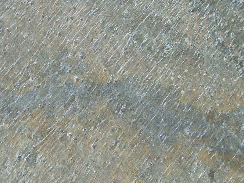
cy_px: 92
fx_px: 268
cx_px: 122
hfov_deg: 49.0
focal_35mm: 38
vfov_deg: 37.7
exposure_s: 1/162
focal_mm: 6.3
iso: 50
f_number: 2.8
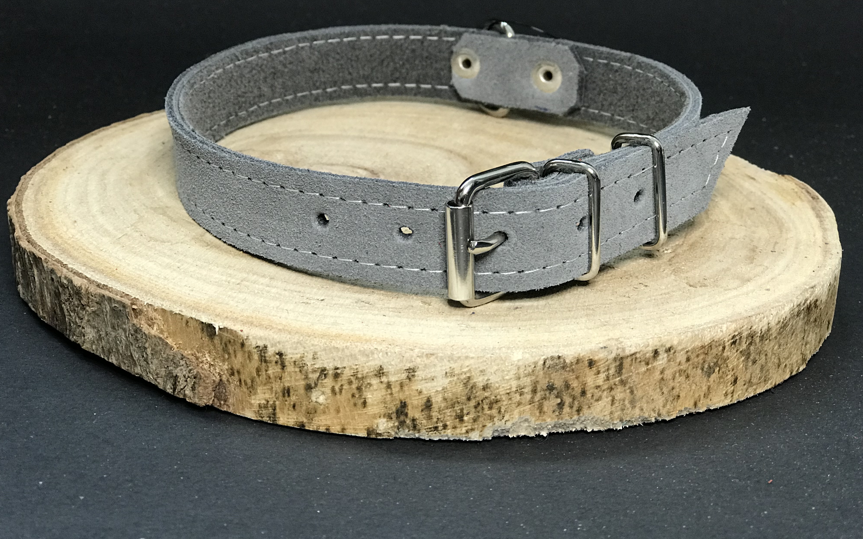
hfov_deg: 33.5
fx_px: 1435
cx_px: 432
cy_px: 265
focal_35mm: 61
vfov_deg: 21.3
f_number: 2.8
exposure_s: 1/50
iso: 250
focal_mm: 6.6
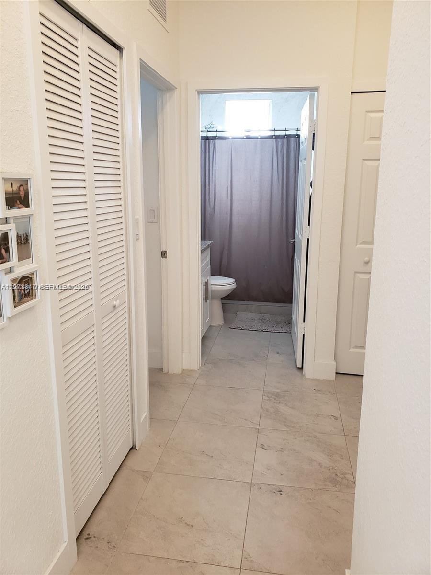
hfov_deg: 53.1
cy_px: 288
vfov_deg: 67.3
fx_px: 432
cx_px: 216
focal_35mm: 26
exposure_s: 1/60
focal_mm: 4.3
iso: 400
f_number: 2.4
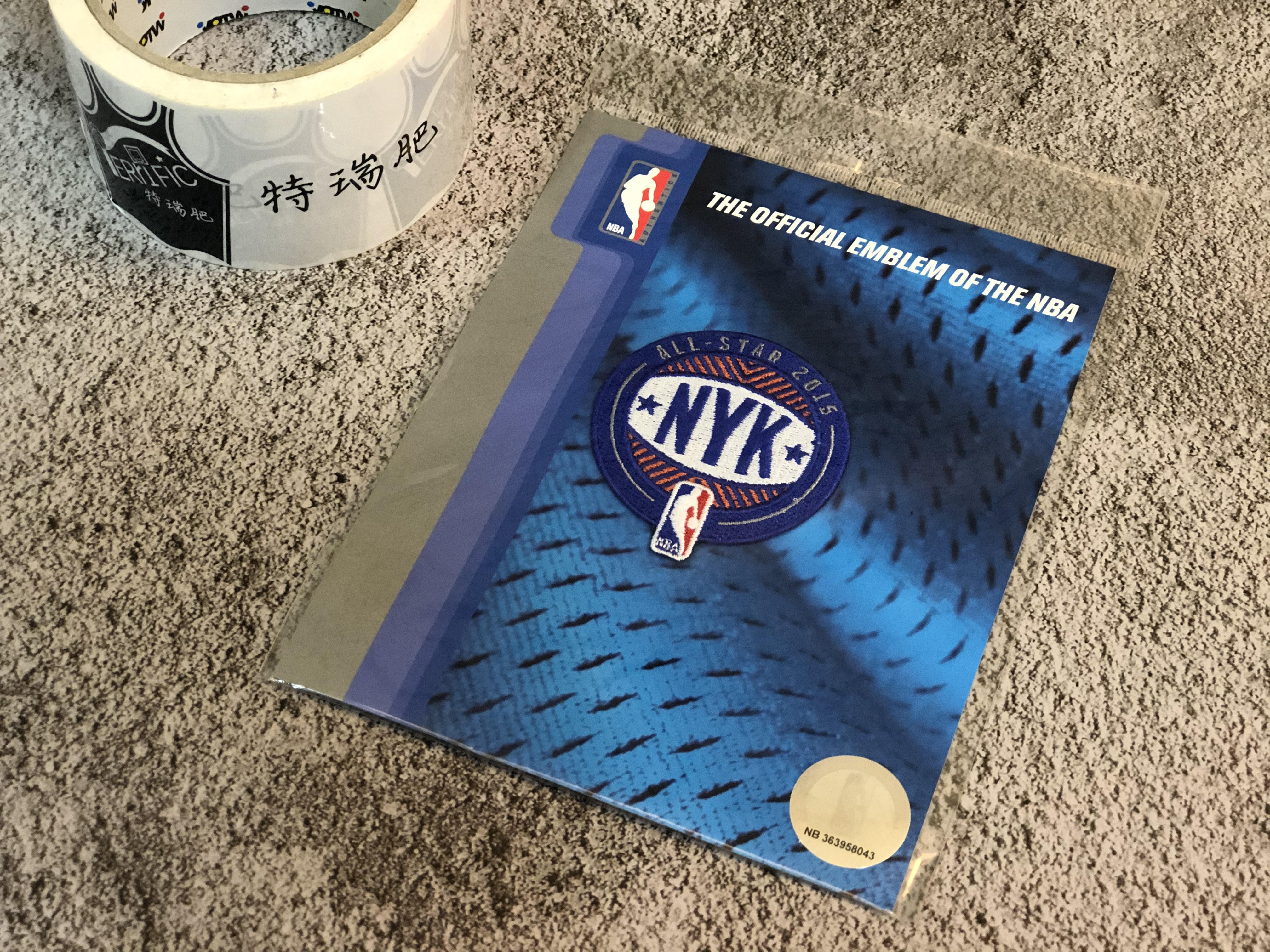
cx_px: 635
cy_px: 476
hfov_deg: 33.8
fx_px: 2091
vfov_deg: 25.7
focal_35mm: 57
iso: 320
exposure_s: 1/30
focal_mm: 6.6
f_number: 2.8
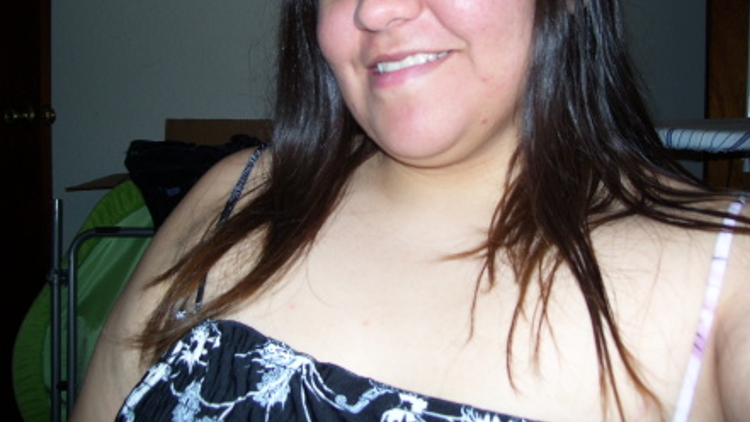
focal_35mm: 40
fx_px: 795
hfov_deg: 50.5
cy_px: 140
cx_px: 372
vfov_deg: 29.5
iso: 80
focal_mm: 6
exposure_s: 1/60
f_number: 2.7
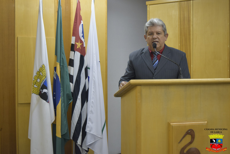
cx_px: 115
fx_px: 326
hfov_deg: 38.9
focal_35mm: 51
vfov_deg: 26.5
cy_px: 77
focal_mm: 34
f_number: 4.5
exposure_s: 1/125
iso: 1250
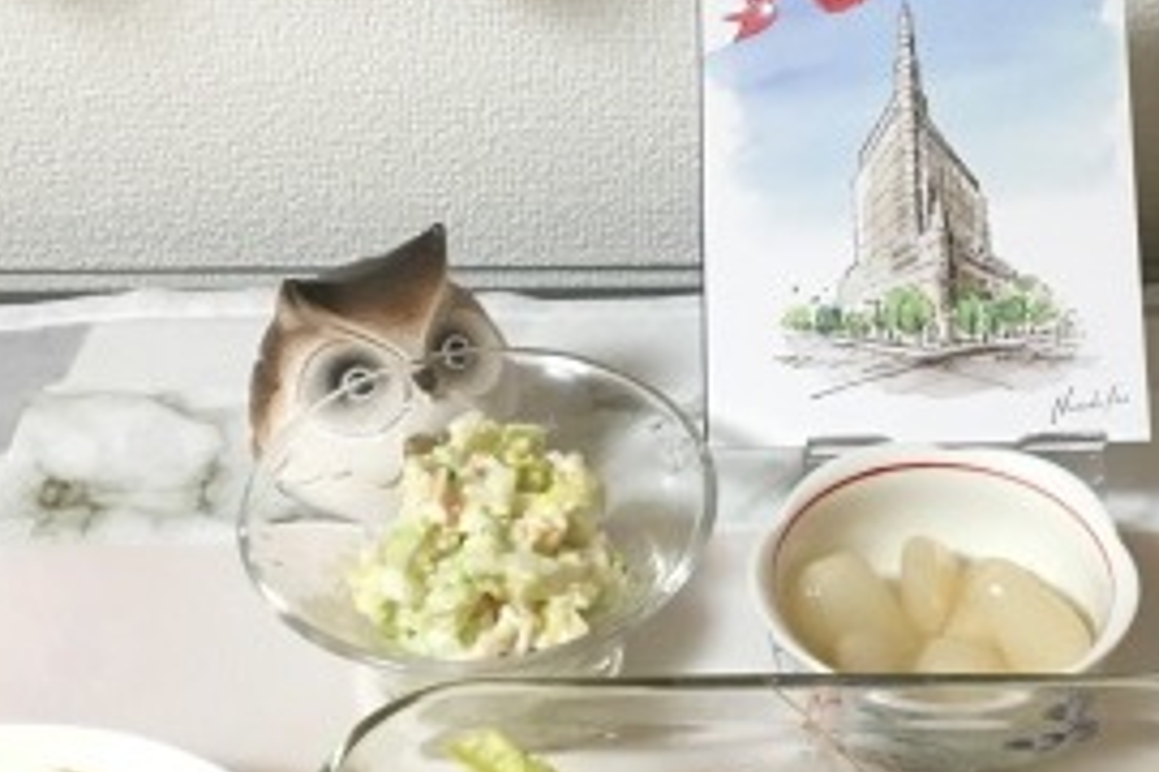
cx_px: 768
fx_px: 2157
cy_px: 493
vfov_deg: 20.3
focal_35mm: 67
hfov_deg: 29.9
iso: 200
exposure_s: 1/17
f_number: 2.2
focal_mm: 4.15
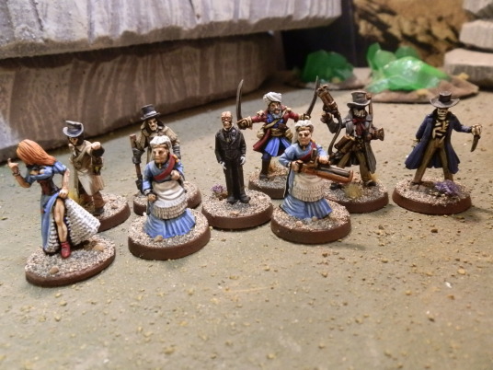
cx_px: 246
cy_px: 185
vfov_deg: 49.7
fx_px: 399
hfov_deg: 63.4
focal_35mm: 28
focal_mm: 5
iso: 400
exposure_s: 1/40
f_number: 3.1
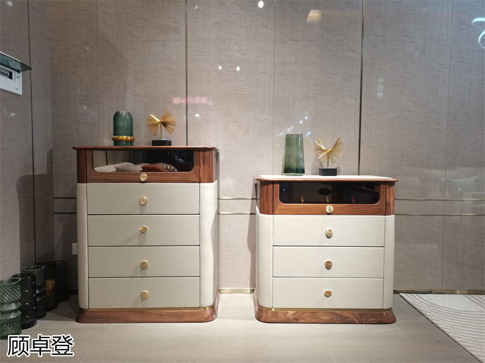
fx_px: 364
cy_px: 182
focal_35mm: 26
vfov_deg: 53.1
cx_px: 242
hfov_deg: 67.3
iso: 250
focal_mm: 5.58
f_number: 1.8
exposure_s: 1/50
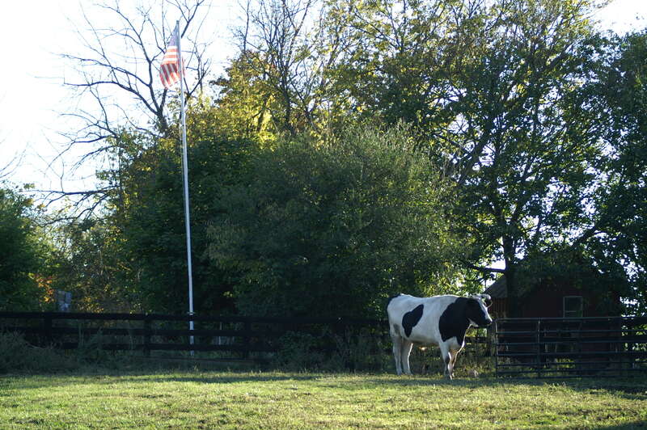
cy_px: 215
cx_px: 324
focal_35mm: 135
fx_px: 2424
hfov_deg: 15.2
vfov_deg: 10.1
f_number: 5
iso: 125
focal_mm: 90
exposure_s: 1/250
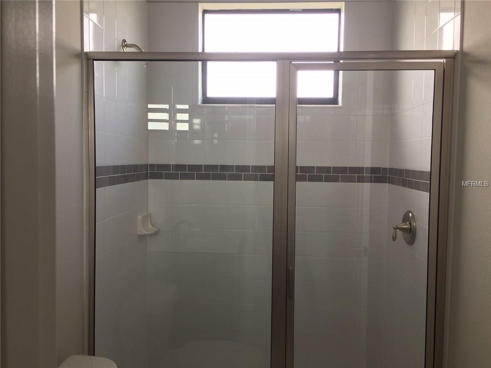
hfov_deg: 61.7
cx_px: 246
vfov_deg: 48.2
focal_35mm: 29
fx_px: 411
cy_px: 184
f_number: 2.2
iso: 32
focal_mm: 4.15
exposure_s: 1/40
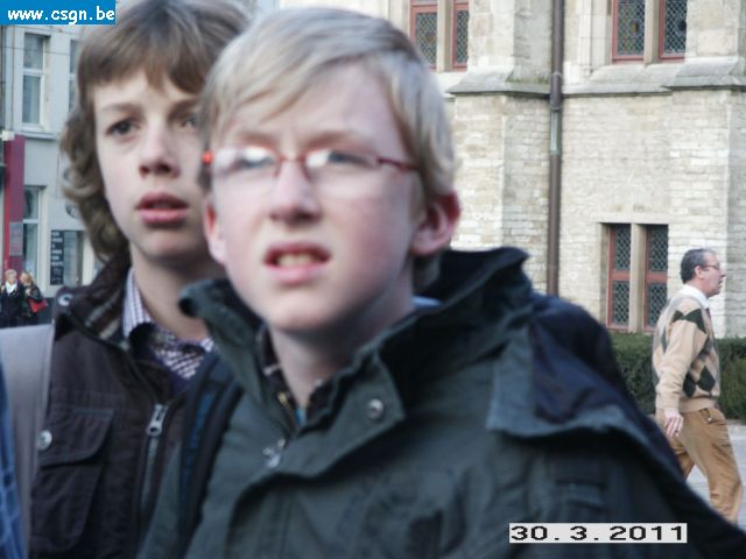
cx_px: 373
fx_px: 2996
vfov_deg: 10.7
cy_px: 280
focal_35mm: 139
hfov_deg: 14.2
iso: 100
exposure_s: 1/125
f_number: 3.6
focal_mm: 28.23
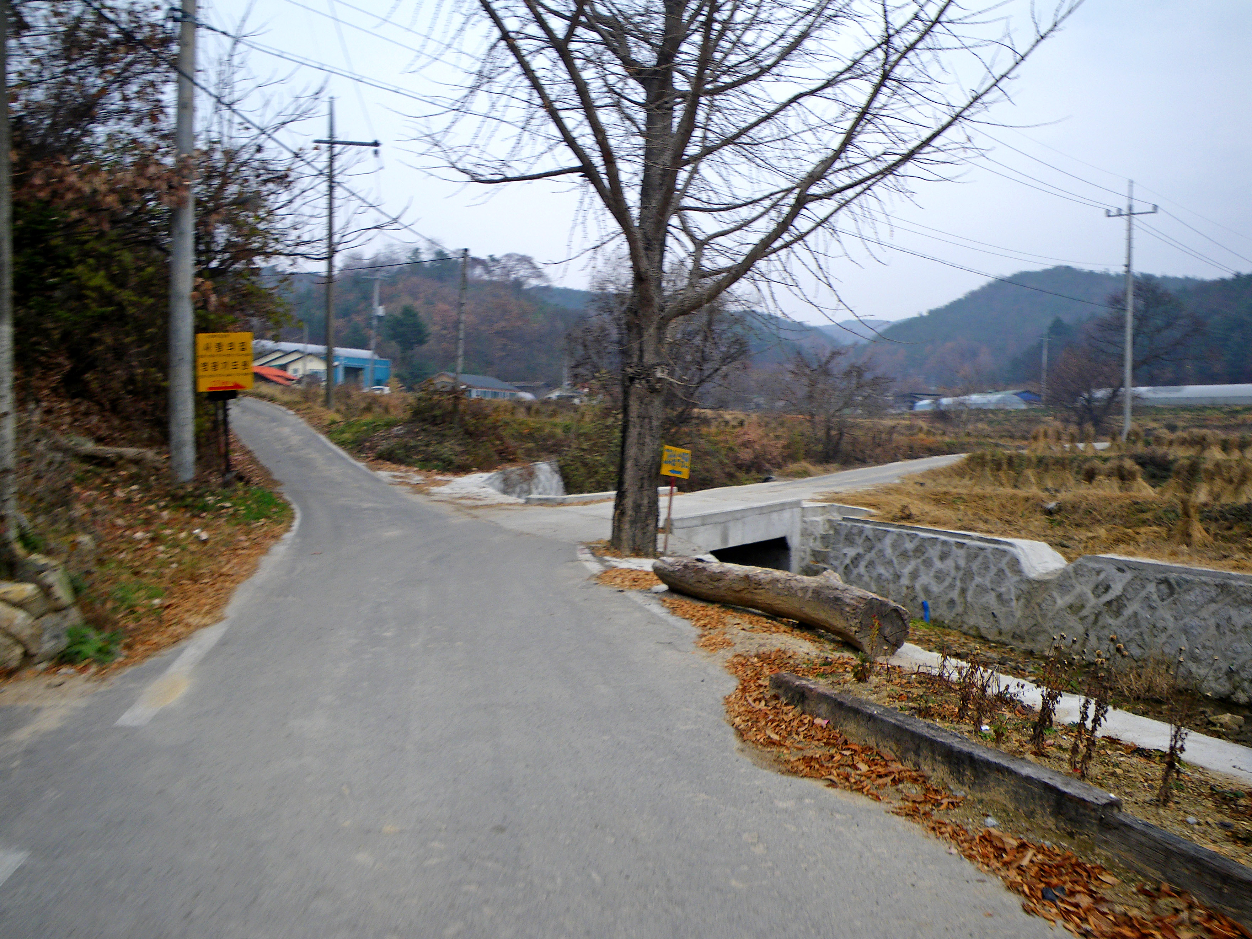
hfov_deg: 61.6
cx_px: 609
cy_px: 485
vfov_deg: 48.2
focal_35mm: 29
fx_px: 1049
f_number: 3.5
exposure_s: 1/100
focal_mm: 5
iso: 50
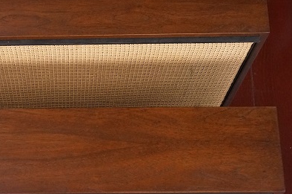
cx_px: 70
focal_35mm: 97
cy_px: 90
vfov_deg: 14.1
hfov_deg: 20.9
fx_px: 783
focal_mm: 41
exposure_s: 1/80
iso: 3200
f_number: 10
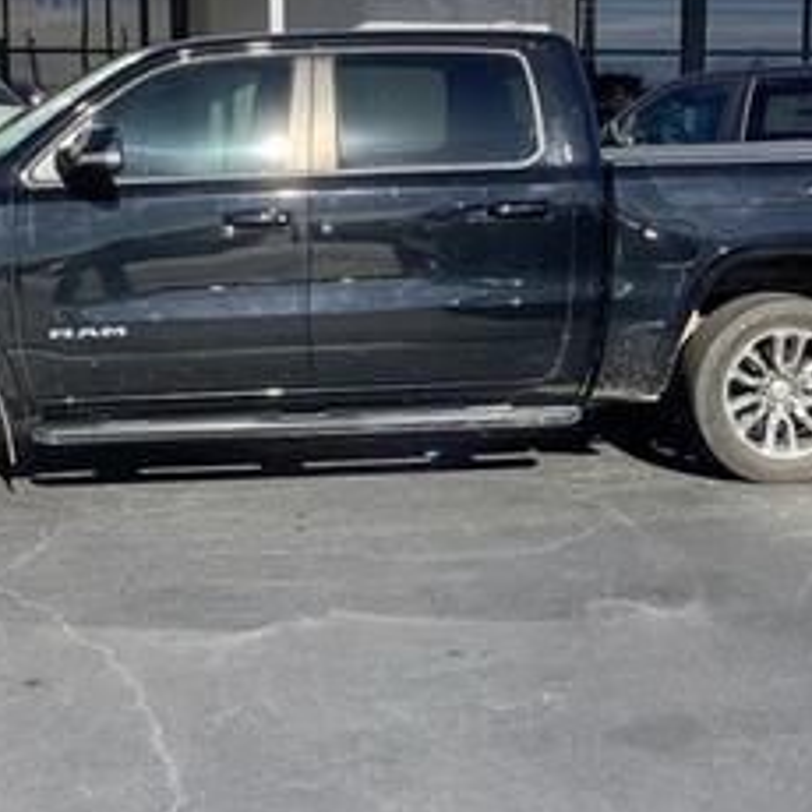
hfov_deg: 28.6
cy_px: 300
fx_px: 1592
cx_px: 360
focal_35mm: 60
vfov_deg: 28.5
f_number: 2.4
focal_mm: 3.3
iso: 25
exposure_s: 1/981
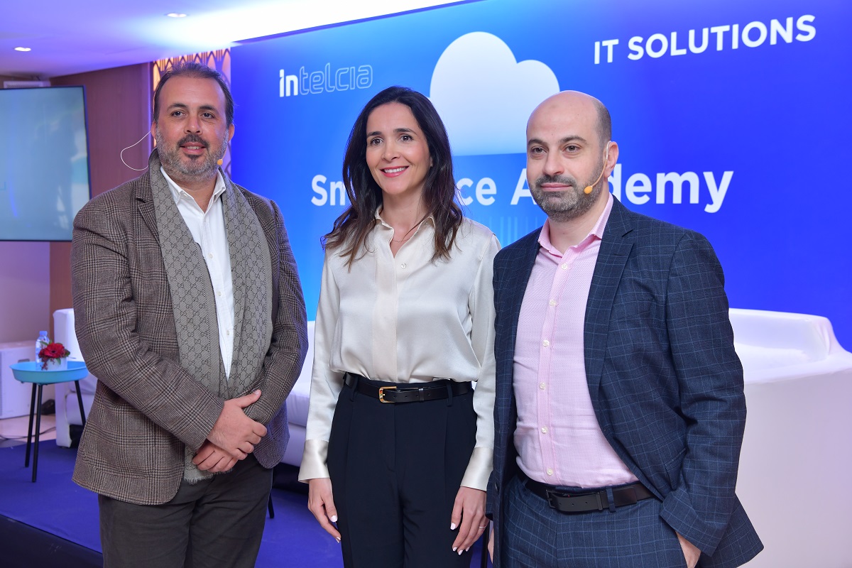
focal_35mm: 44
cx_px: 426
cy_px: 284
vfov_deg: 30.5
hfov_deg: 44.5
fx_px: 1041
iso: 800
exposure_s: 1/100
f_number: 5.6
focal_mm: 44
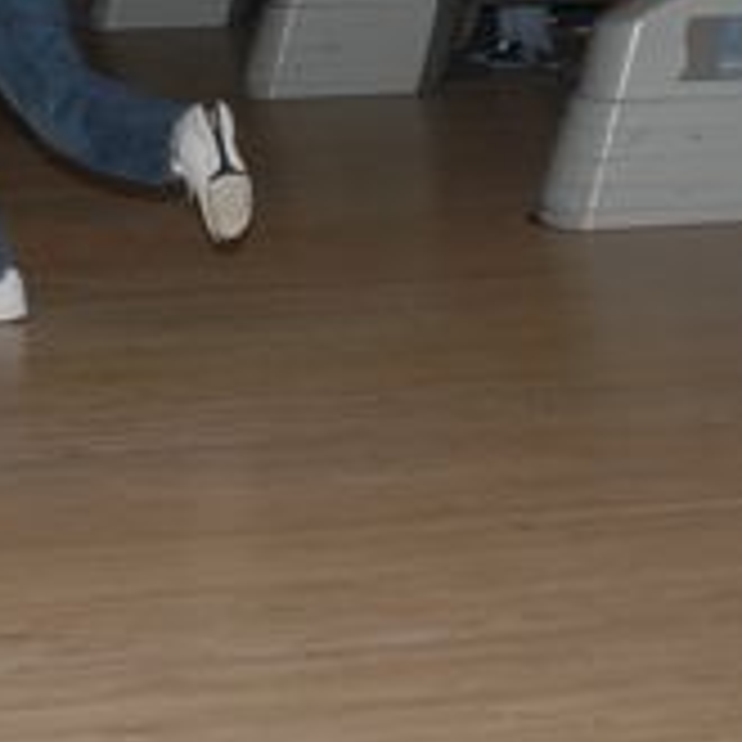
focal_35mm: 138
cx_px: 306
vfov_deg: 12.3
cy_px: -169
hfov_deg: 12.6
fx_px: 3347
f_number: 3.5
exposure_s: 1/125
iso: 400
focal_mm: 28
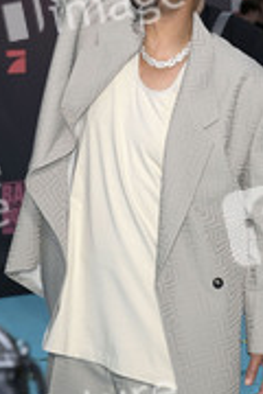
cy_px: 105
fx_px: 1994
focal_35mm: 182
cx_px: 136
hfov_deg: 7.5
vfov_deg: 11.3
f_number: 5.6
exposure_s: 1/250
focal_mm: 82
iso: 320
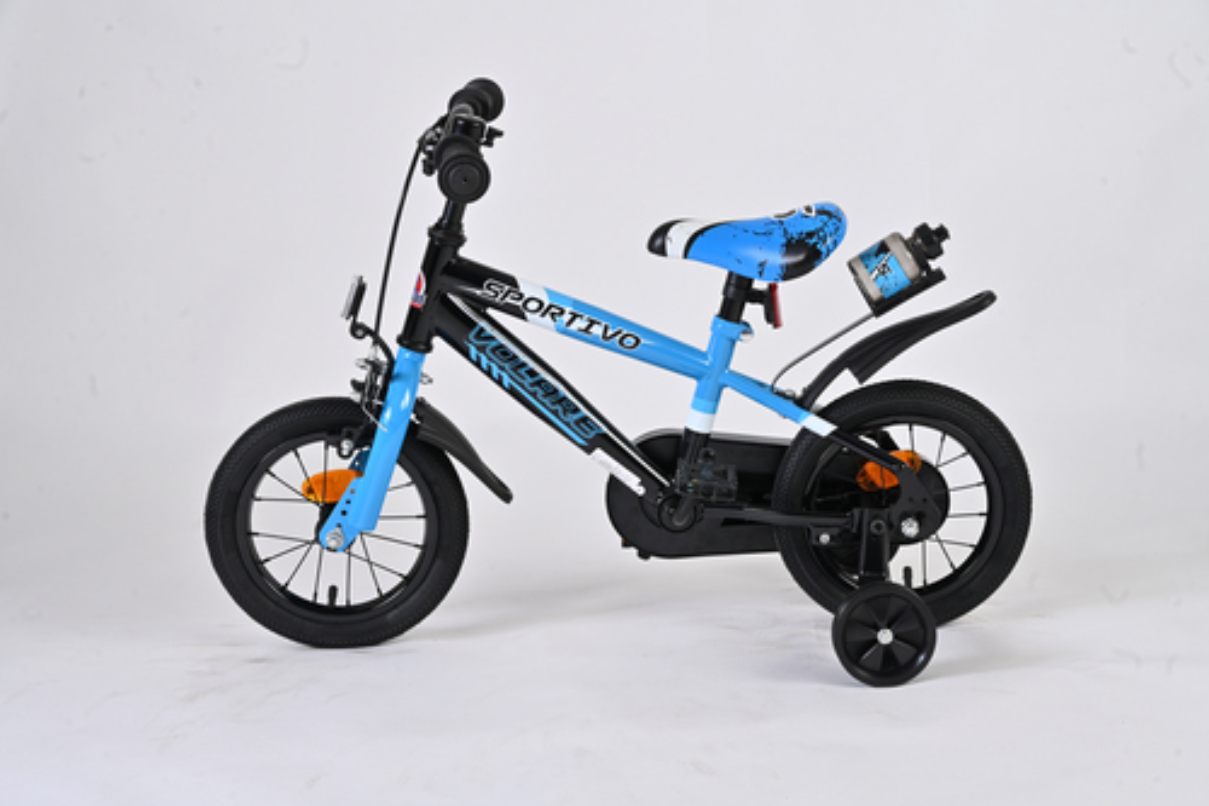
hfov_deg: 28.9
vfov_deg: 19.4
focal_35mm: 70
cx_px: 604
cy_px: 403
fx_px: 2350
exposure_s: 1/125
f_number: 11
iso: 100
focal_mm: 70
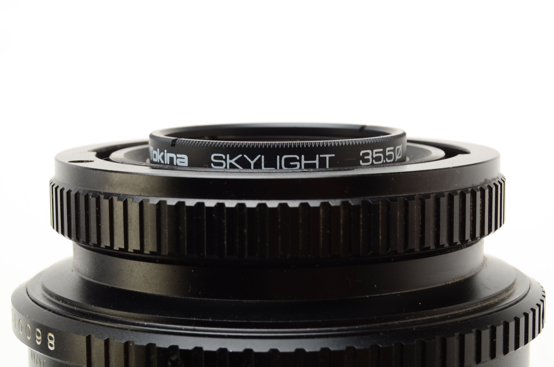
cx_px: 277
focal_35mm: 82
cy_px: 184
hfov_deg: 24.7
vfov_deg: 16.5
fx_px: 1267
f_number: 18
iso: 100
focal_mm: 55
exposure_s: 1/160
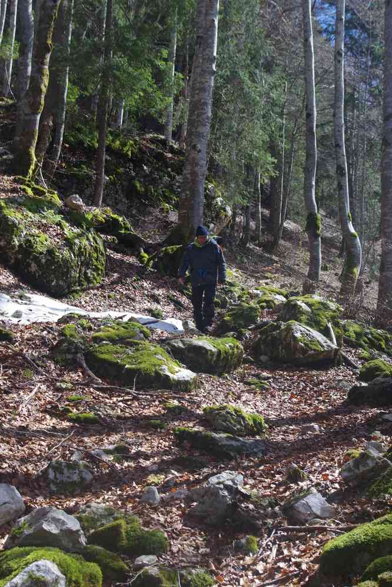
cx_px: 196
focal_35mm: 52
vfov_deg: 37.9
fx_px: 857
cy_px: 294
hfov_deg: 25.8
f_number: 7.1
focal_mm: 35
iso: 200
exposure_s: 1/60
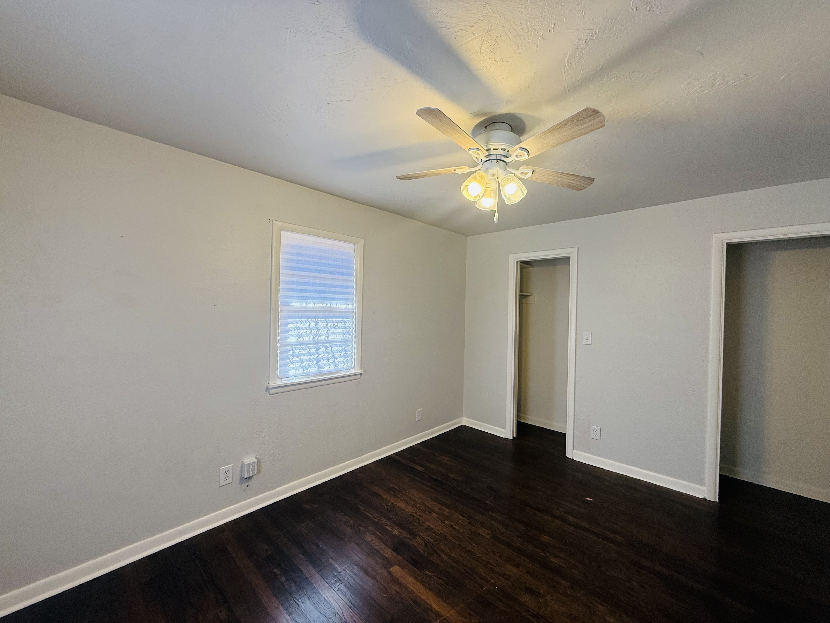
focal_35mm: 14
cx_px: 415
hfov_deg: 102.1
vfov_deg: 85.7
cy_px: 312
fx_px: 336
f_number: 2.2
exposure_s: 1/120
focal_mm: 2.22
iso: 125
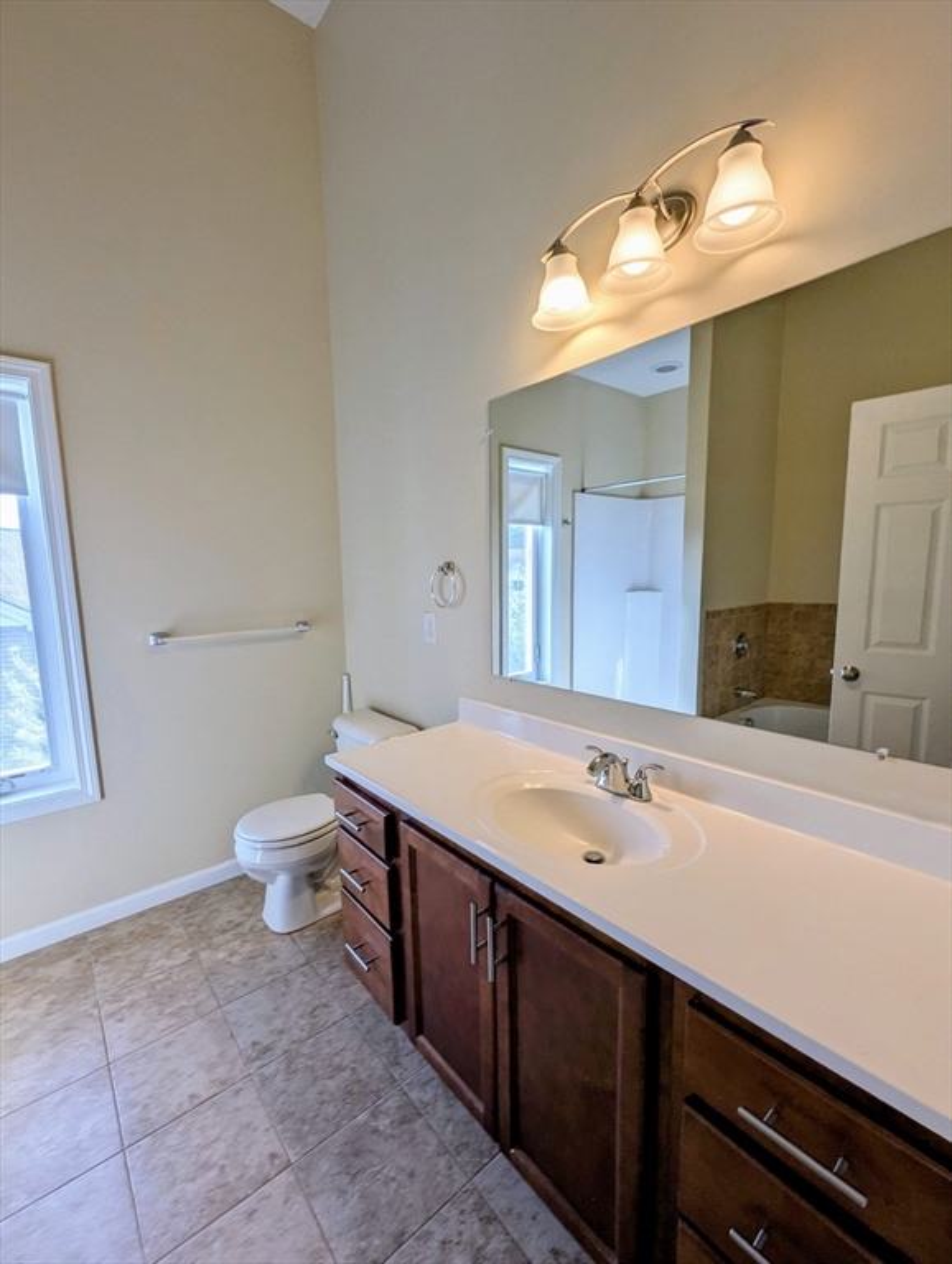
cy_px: 632
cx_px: 476
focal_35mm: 13
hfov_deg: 90.0
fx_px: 476
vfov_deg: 106.1
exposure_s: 1/158
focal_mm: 1.95
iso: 40
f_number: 2.2
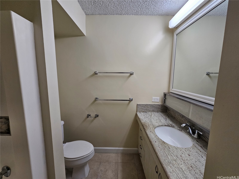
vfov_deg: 89.9
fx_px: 90
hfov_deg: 106.2
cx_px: 120
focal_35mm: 13
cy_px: 90
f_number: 2.2
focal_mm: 2.2
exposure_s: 1/60
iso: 80
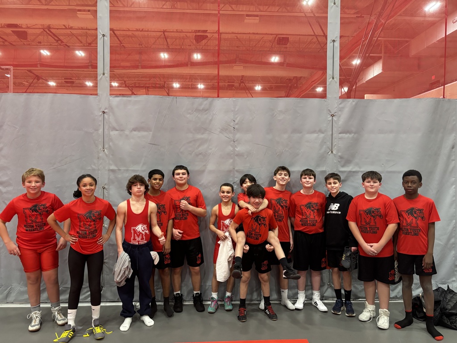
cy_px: 172
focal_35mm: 26
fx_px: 343
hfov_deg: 67.3
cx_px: 228
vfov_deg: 53.1
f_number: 1.6
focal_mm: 5.96
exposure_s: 1/60
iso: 400
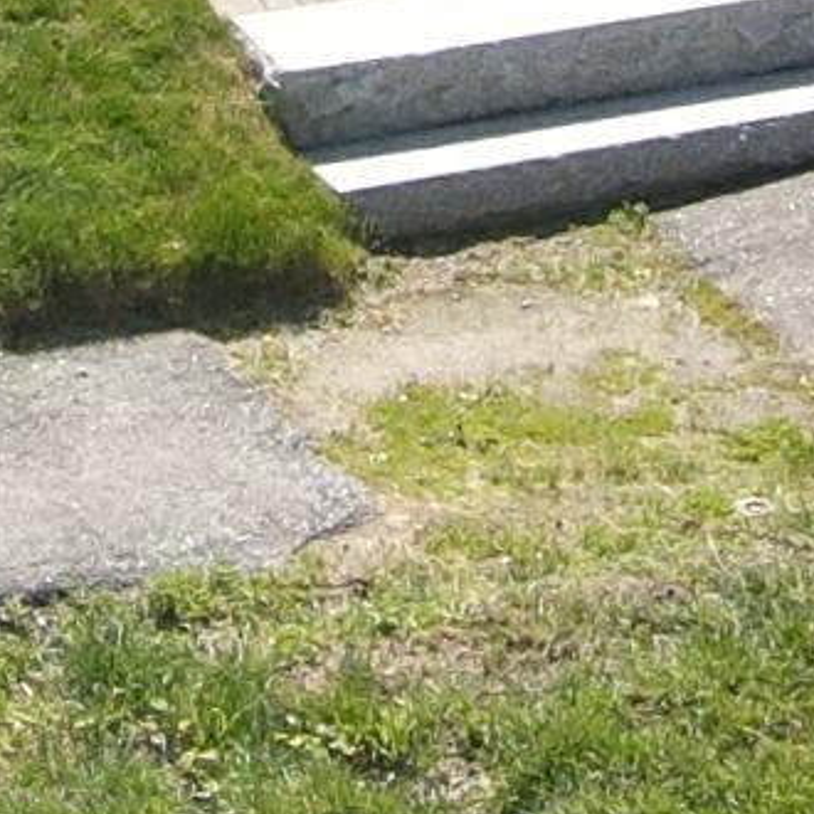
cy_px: -1554
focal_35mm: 193
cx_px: -257
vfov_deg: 7.9
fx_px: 5135
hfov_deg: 8.9
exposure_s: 1/500
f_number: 2.8
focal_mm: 4.5
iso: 100
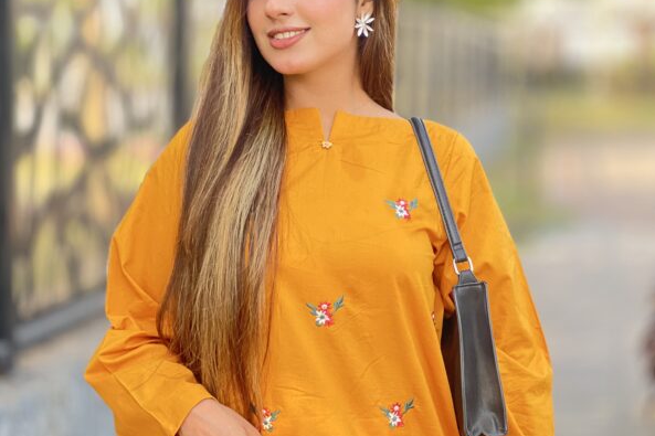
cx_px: 329
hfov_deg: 18.9
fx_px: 1964
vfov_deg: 12.7
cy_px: 178
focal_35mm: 108
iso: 100
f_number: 2.8
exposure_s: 1/121
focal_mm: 9
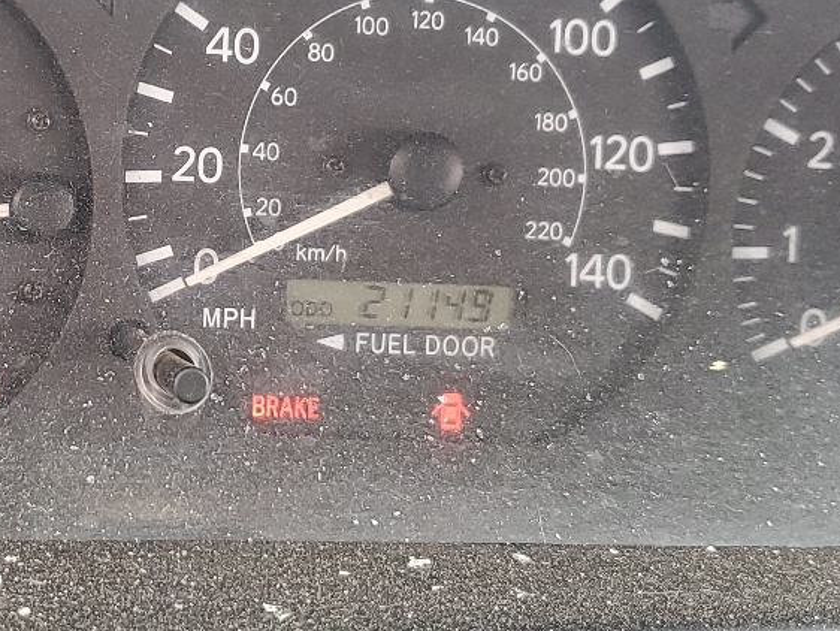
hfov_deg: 25.7
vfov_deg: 19.9
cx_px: 133
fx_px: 1796
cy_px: 214
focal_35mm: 74
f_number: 1.5
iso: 87
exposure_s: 1/120
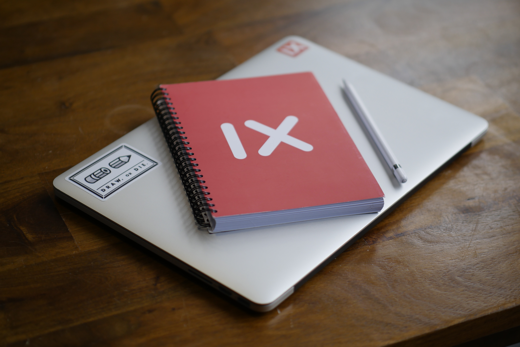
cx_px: 260
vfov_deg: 15.4
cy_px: 174
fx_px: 1285
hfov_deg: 22.9
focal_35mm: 89
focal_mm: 43
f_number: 1.2
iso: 200
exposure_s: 1/200
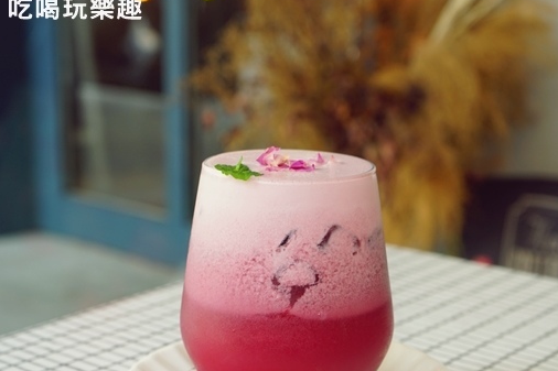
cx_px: 299
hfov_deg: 29.7
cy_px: 259
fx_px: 1054
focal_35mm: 68
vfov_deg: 19.9
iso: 250
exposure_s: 1/40
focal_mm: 43
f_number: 5.6
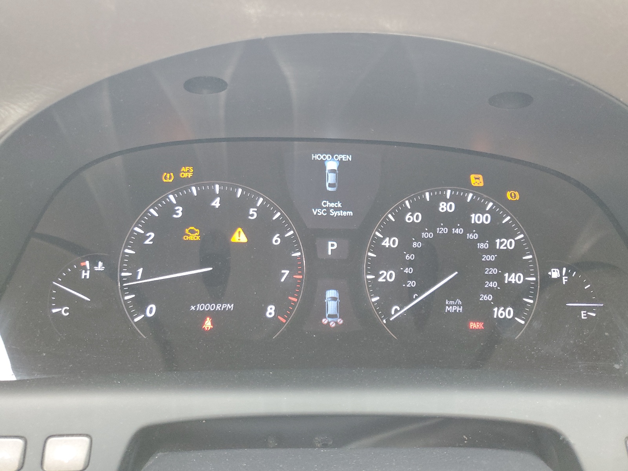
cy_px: 236
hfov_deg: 67.3
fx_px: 472
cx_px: 314
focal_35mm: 26
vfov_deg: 53.1
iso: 157
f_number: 1.5
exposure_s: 1/60.2
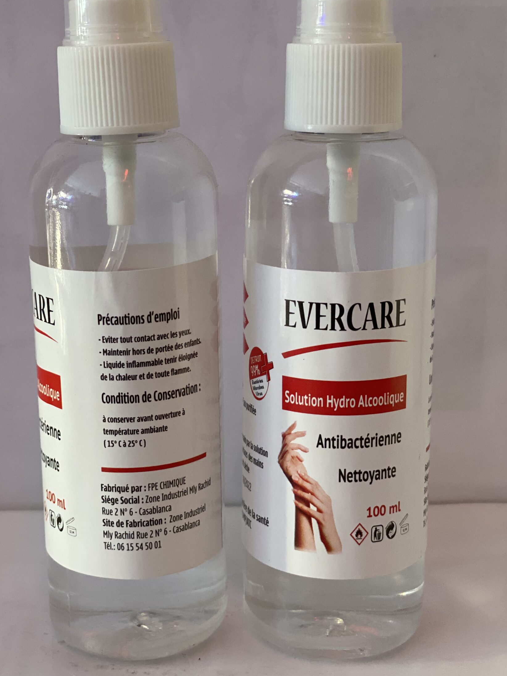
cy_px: 294
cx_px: 212
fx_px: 1191
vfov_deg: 31.6
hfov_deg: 24.0
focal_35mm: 61
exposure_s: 1/50
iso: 160
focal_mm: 6
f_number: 2
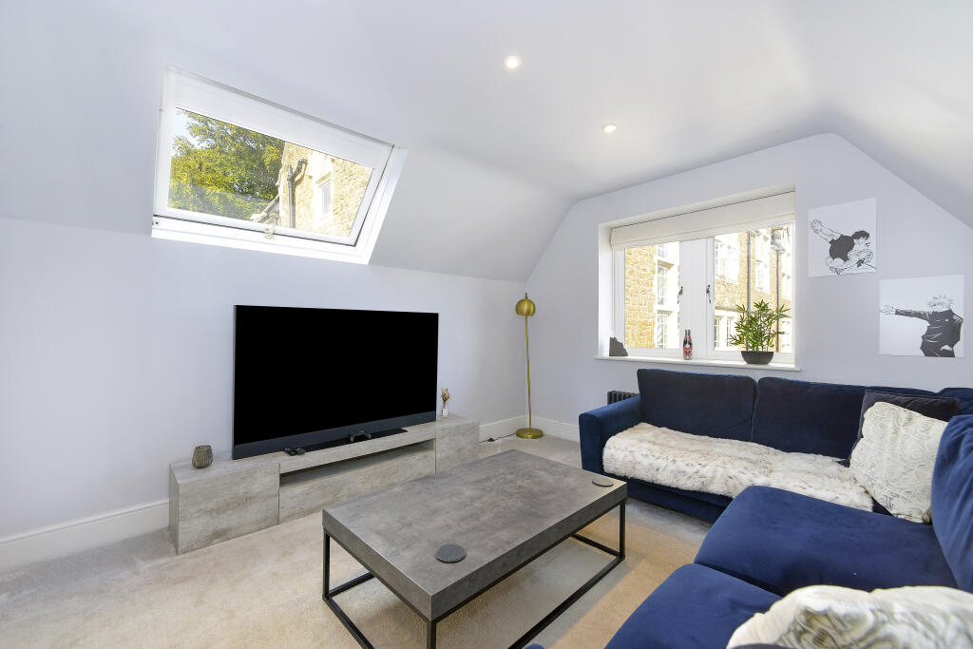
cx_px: 486
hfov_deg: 104.2
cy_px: 324
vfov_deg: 81.2
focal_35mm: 14
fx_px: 378
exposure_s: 1/250
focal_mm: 14
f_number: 7.1
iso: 400
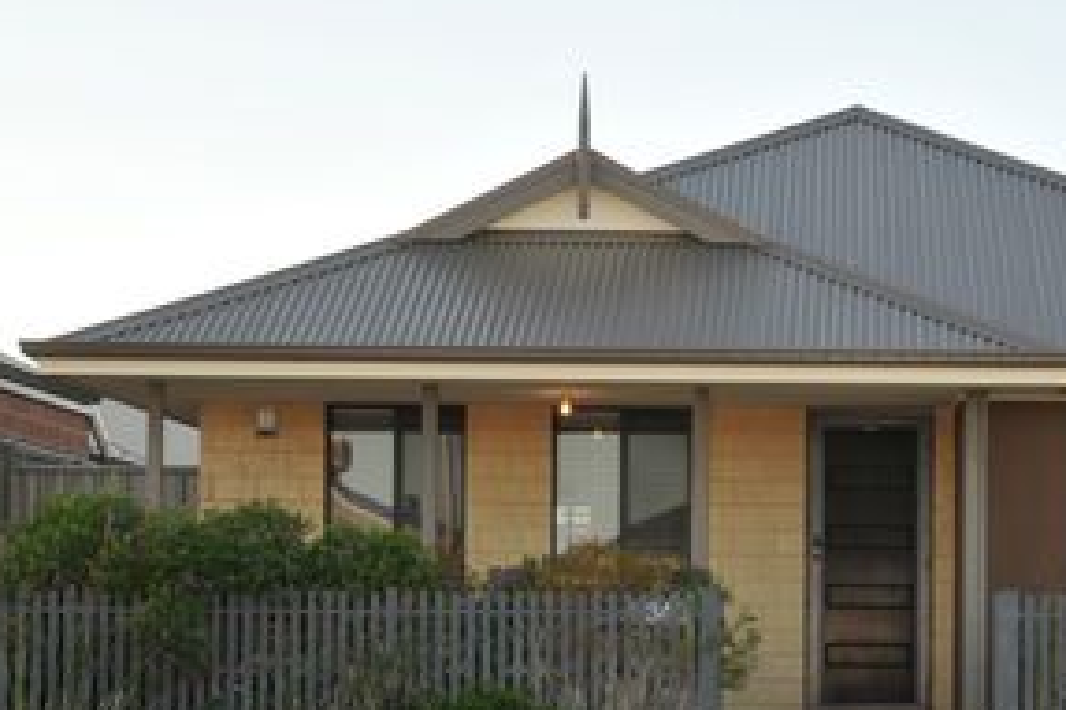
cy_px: 541
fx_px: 3344
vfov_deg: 12.1
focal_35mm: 113
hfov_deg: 18.0
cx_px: 839
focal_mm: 46
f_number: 9
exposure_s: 1/80
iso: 200
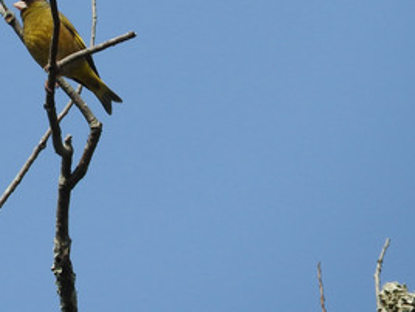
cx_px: 49
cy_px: 9
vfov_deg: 1.1
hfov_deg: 1.4
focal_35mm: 1373
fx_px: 16460
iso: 100
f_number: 5.6
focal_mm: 125.4
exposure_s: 1/500
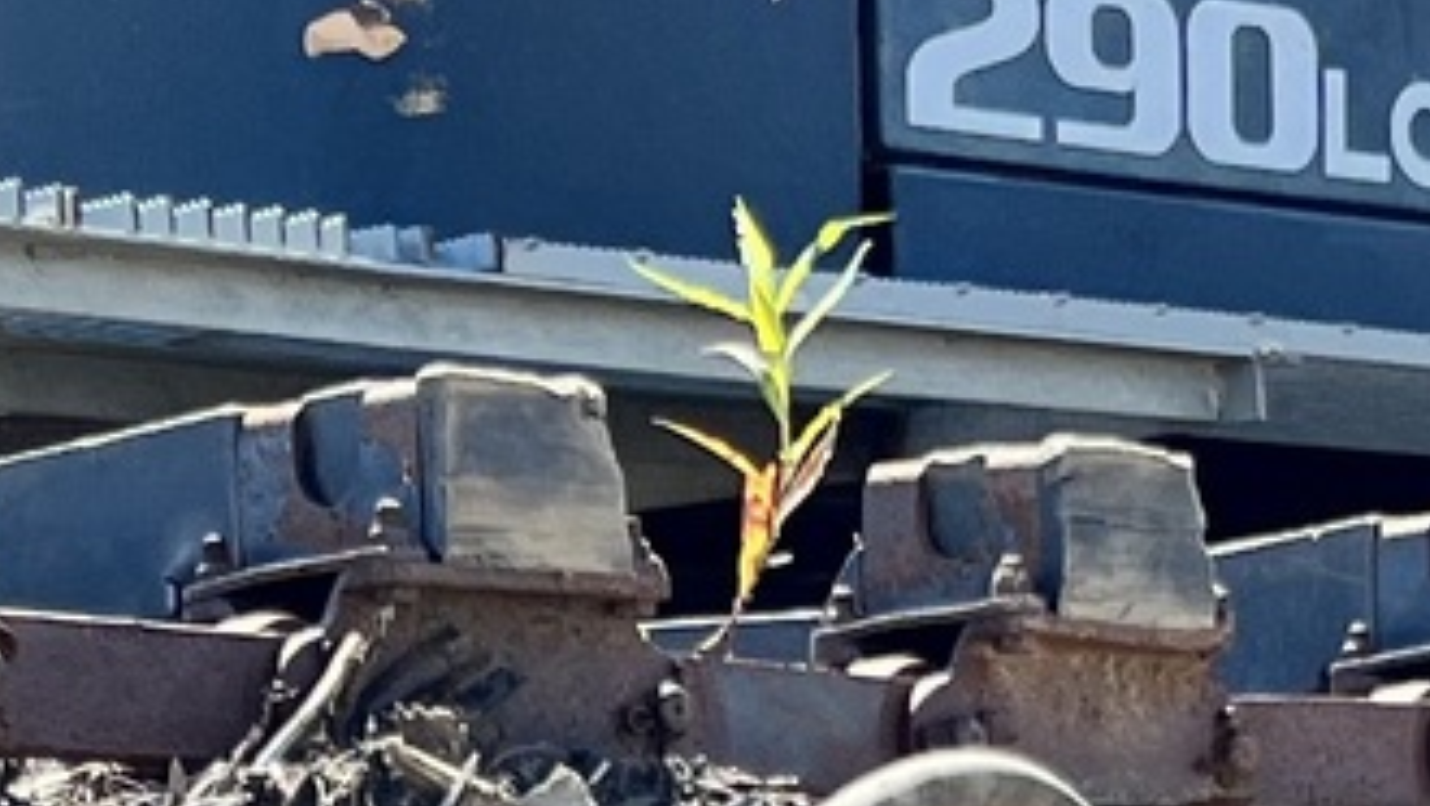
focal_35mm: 173
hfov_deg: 12.4
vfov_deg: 6.8
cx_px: 984
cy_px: 1733
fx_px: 6563
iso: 50
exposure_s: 1/1645
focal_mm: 5.7
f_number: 1.5
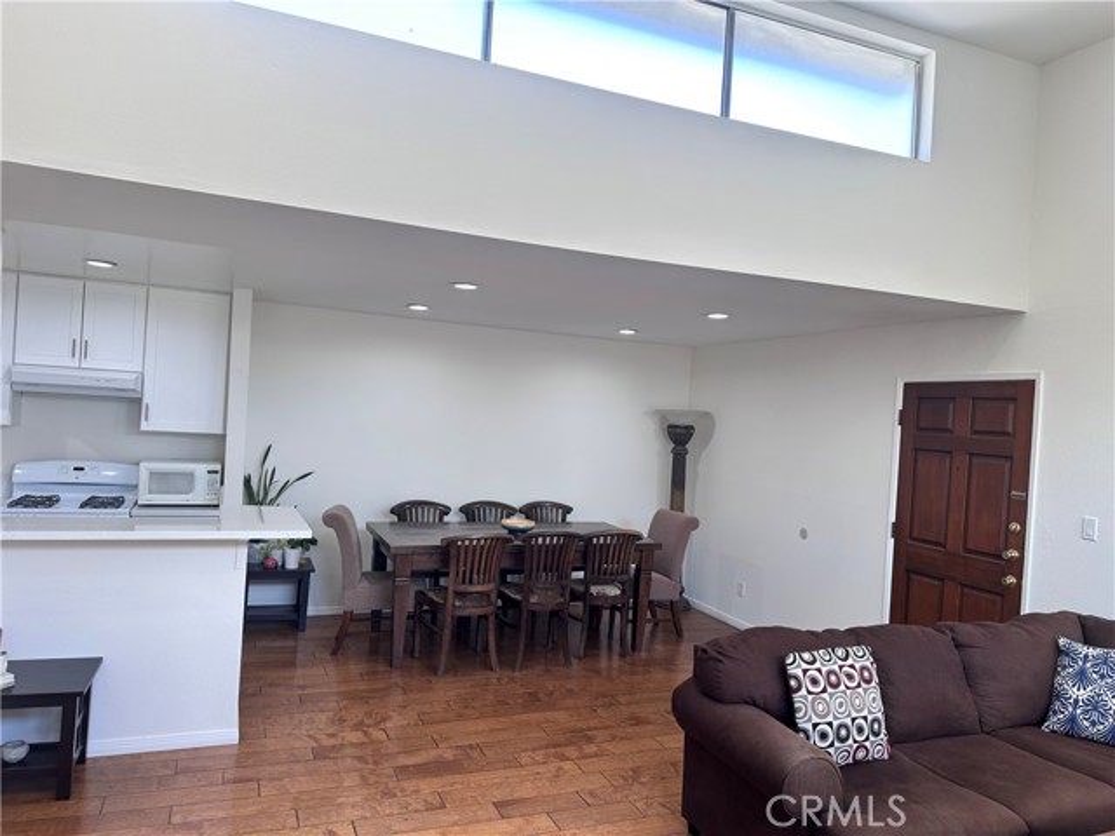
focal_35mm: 24
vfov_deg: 56.8
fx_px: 773
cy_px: 418
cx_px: 558
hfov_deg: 71.6
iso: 64
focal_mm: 6.86
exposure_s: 1/145
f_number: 1.78
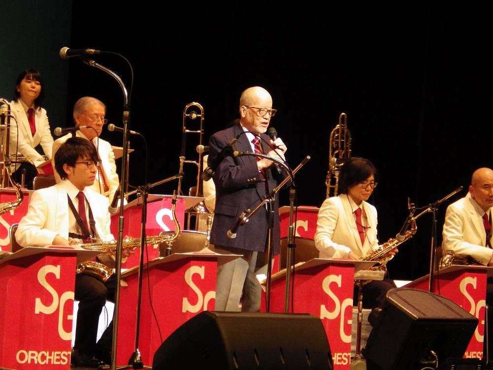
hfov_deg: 9.1
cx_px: 246
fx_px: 3105
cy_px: 185
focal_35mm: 218
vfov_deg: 6.8
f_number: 5.5
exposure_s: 1/60
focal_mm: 39.1
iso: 800
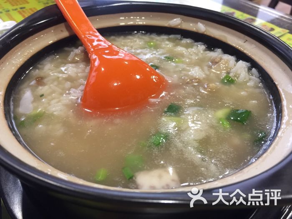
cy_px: 110
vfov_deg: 48.2
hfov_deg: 61.7
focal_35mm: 29
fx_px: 245
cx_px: 146
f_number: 2.2
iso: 160
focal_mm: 4.15
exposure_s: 1/33
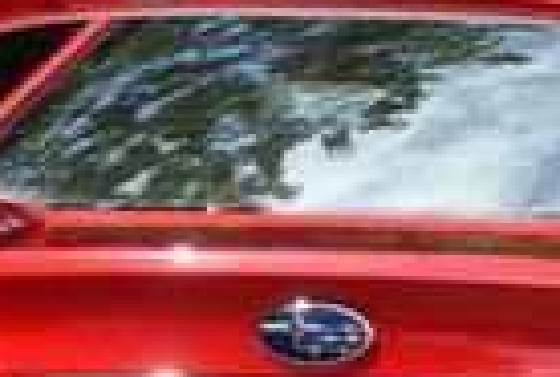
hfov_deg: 3.3
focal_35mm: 625
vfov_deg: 2.2
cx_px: 759
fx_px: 9754
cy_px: 420
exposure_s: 1/250
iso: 180
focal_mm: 90
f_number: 8
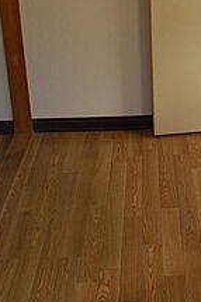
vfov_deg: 18.5
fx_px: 898
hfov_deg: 12.7
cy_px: -15
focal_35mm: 107
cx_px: 183
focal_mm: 32
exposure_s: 1/125
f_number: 5.6
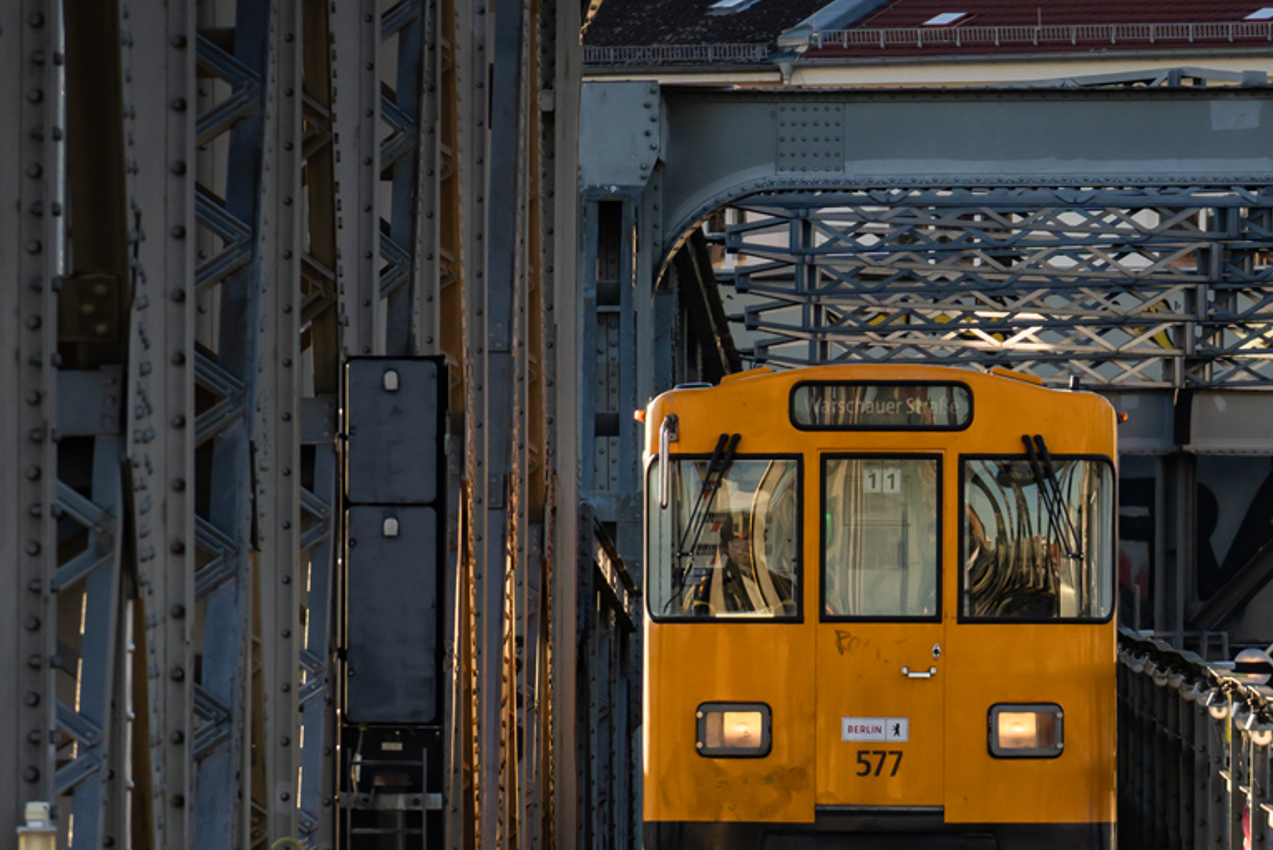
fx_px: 13439
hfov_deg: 5.4
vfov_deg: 3.6
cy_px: 706
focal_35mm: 380
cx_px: 878
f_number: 6.3
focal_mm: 135
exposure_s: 1/500
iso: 320
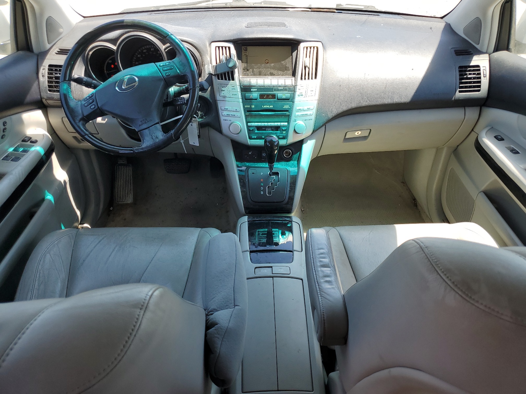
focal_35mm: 26
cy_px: 197
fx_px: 395
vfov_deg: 53.1
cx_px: 263
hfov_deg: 67.3
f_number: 1.5
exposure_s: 1/417
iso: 50
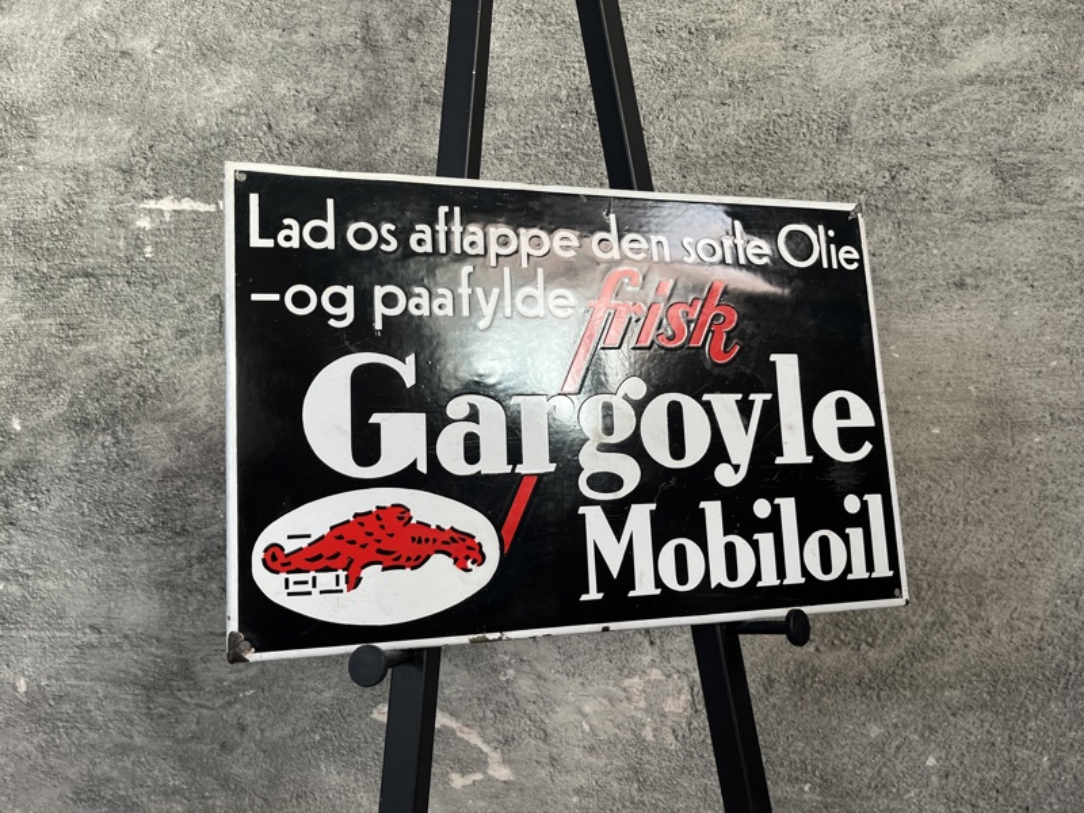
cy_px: 406
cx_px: 542
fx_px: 814
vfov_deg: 53.1
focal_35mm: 26
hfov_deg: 67.3
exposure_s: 1/121
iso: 125
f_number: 1.6
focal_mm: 5.1
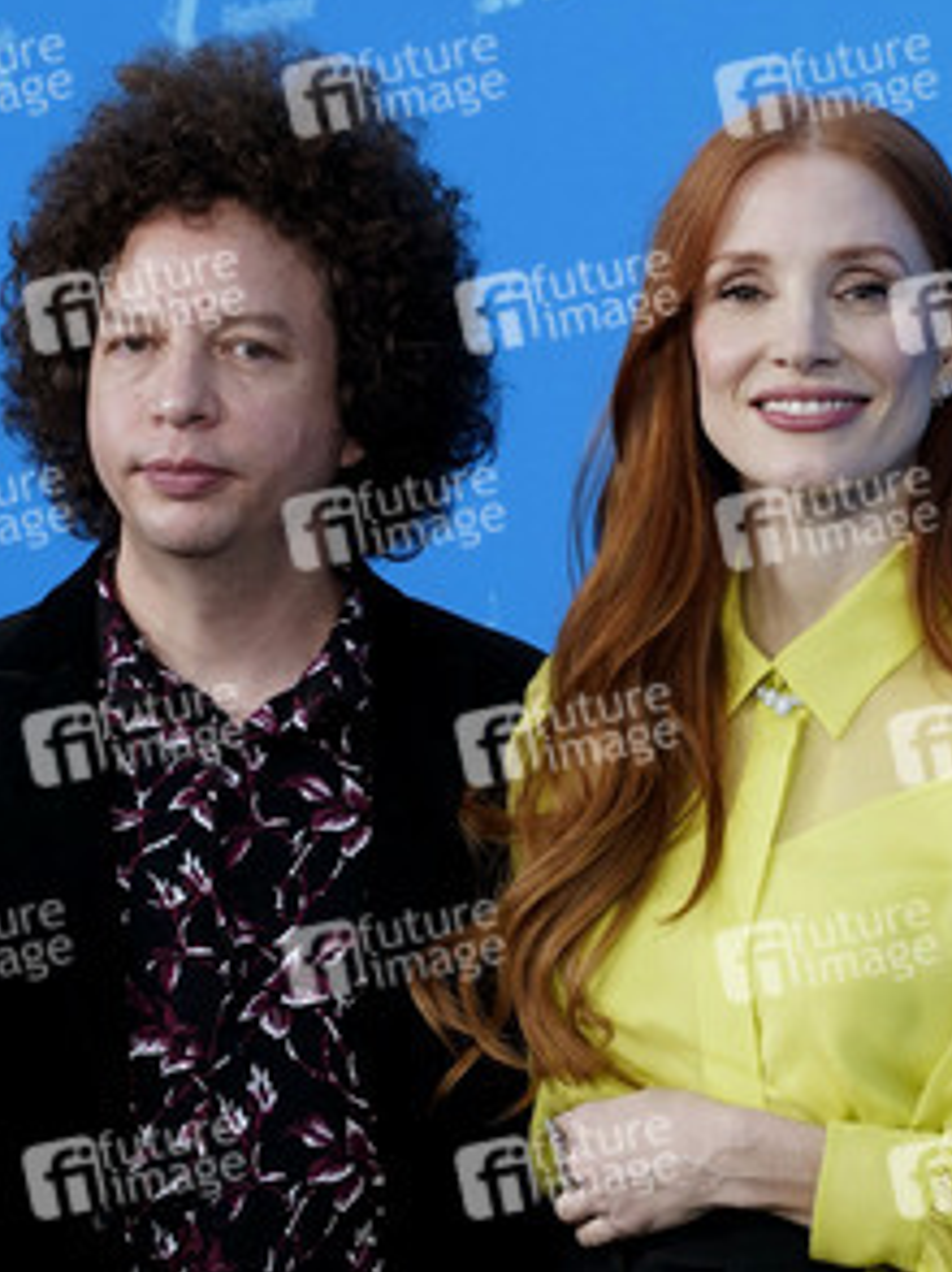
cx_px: 452
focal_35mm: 118
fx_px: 4333
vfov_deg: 16.7
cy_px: 627
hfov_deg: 12.5
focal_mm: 80
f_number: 5.6
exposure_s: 1/160
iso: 2000
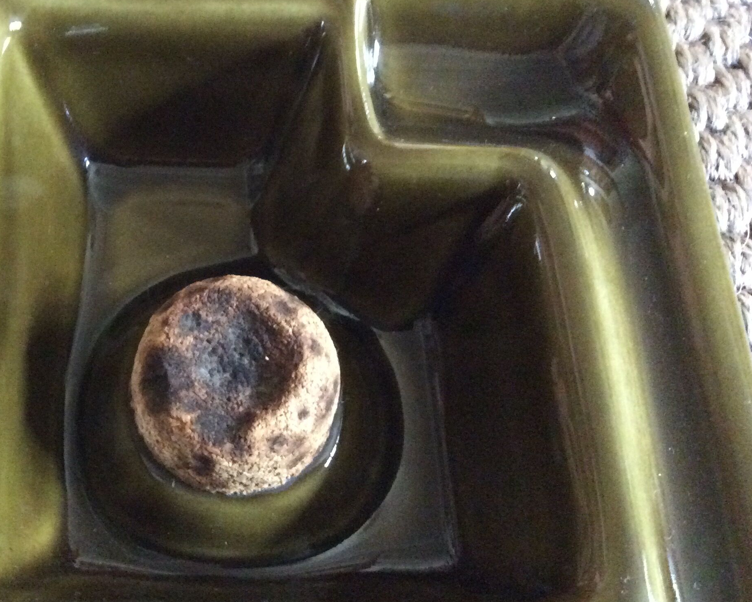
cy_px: 275
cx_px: 228
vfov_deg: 34.1
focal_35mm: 44
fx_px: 979
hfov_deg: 41.3
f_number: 2.4
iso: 500
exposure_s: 1/17
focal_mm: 3.3
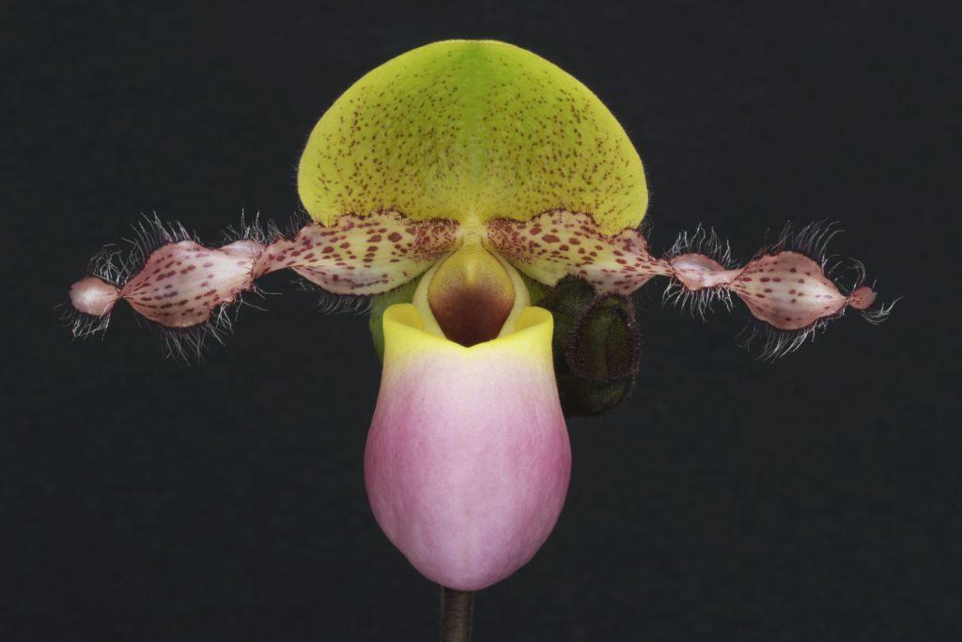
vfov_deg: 15.2
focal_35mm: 90
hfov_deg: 22.6
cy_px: 321
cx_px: 481
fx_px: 2405
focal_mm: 90
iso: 160
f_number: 22
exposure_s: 1/5
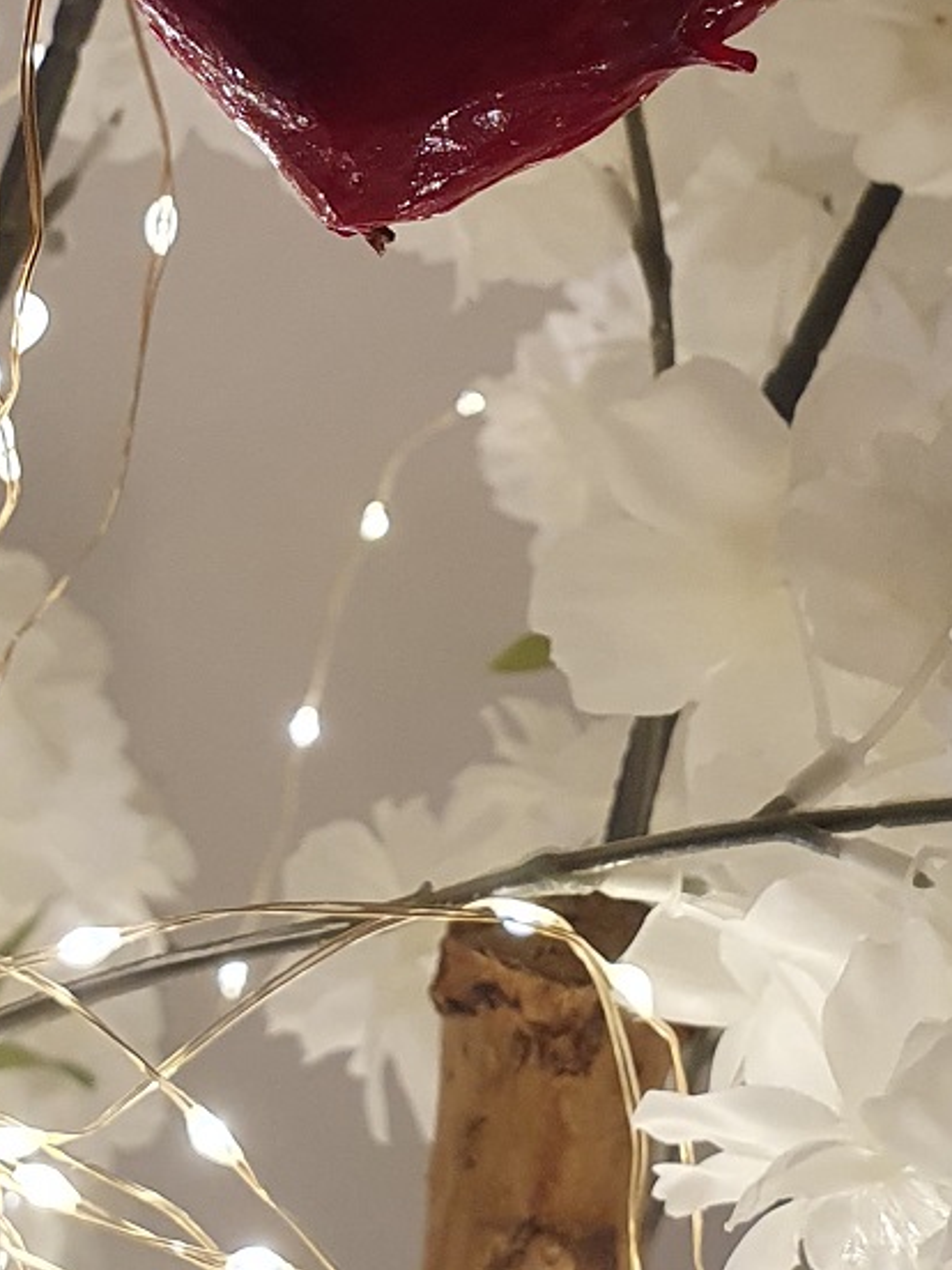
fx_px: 2787
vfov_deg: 25.0
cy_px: 146
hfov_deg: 19.4
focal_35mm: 76
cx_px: 476
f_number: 2.4
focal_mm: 4.32
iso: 320
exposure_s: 1/100
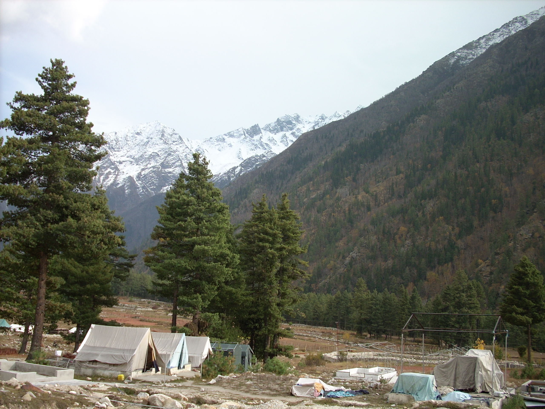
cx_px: 272
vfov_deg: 38.7
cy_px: 204
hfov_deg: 50.1
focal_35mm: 37
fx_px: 583
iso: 64
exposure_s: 1/310
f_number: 2.8
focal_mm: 6.2
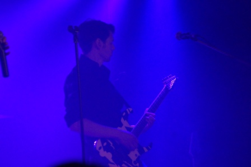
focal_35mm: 195
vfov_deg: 7.0
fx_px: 1359
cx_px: 126
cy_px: 84
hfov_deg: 10.6
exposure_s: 1/80
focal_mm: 130
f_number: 5.6
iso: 3200
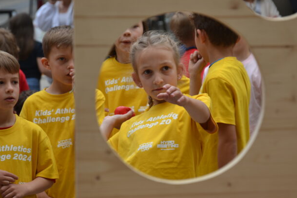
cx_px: 168
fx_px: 1630
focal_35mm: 198
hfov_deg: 10.4
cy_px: 77
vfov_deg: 6.9
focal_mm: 105
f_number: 5.6
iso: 140
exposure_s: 1/125
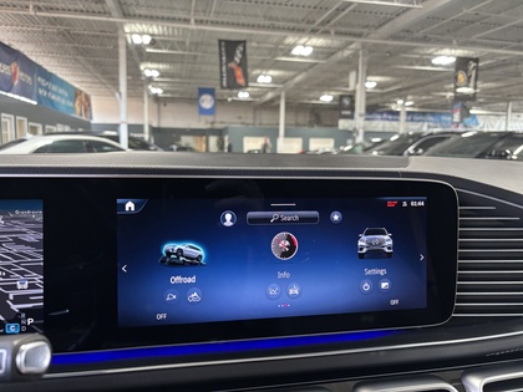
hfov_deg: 67.3
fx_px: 393
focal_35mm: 26
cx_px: 262
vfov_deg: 53.1
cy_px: 196
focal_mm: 5.96
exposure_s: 1/52
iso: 200
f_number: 1.6
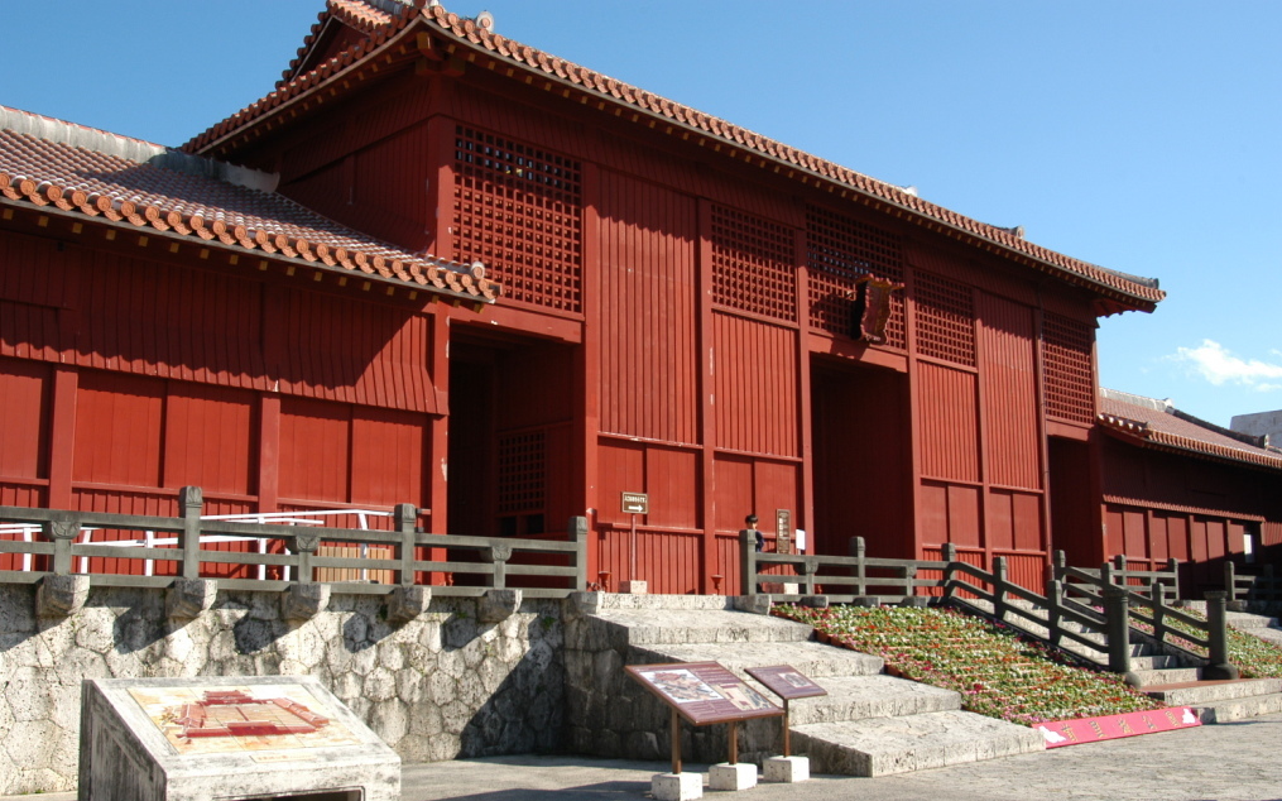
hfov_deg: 52.8
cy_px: 420
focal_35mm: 37
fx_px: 1293
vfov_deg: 34.4
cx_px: 637
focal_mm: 24
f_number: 8
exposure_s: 1/250
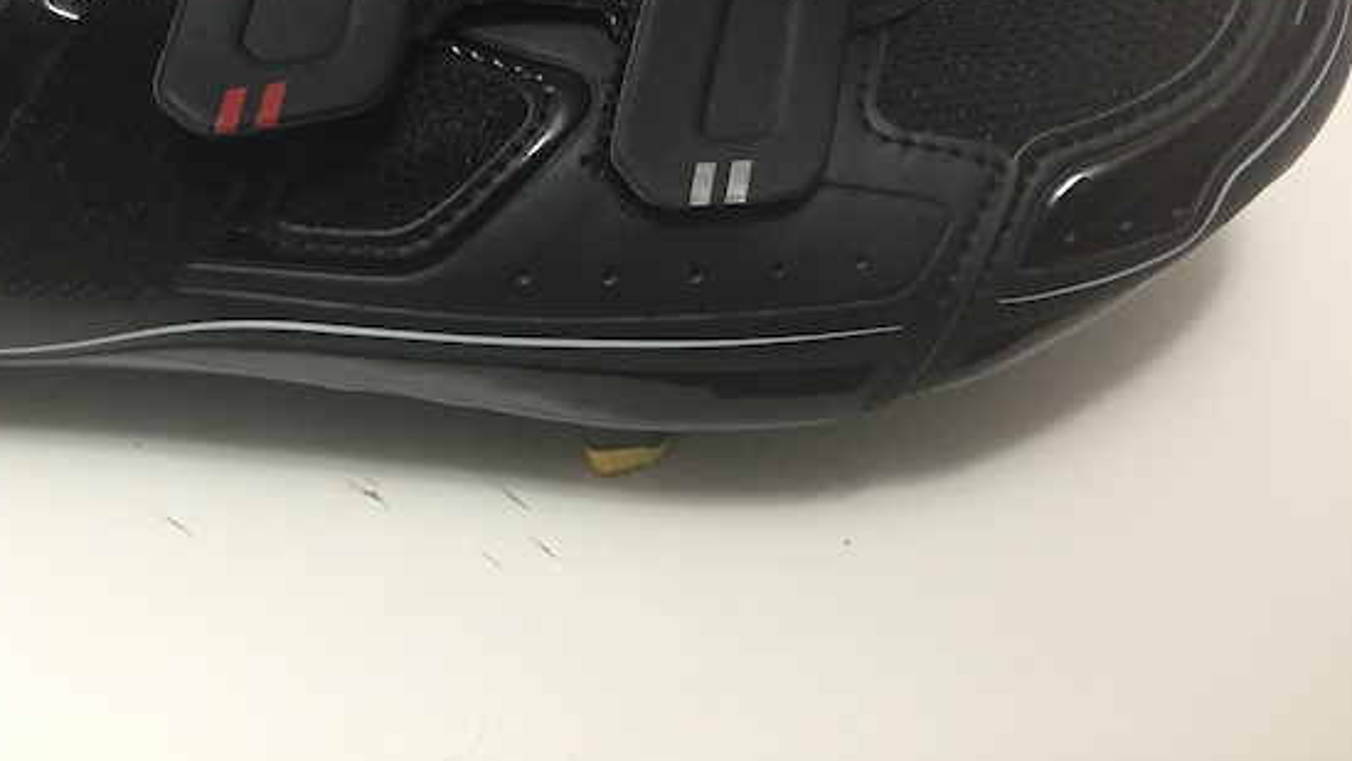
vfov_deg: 25.0
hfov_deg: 43.7
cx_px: 404
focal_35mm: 46
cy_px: 34
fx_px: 1649
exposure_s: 1/24
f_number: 2.2
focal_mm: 4.15
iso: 250
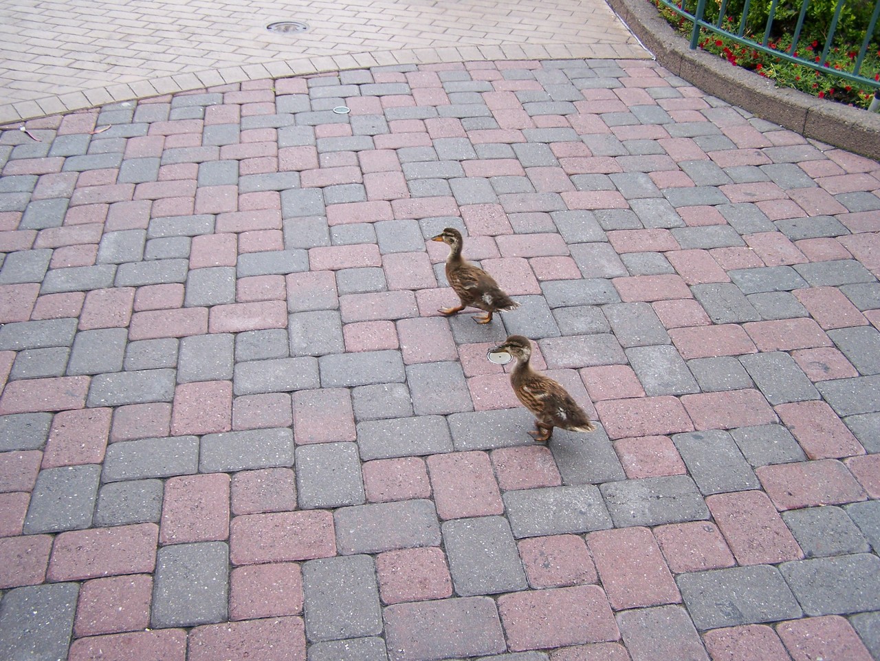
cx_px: 440
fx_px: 966
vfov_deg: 37.7
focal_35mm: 38
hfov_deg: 49.0
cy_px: 330
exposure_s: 1/100
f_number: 2.8
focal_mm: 6.3
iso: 80
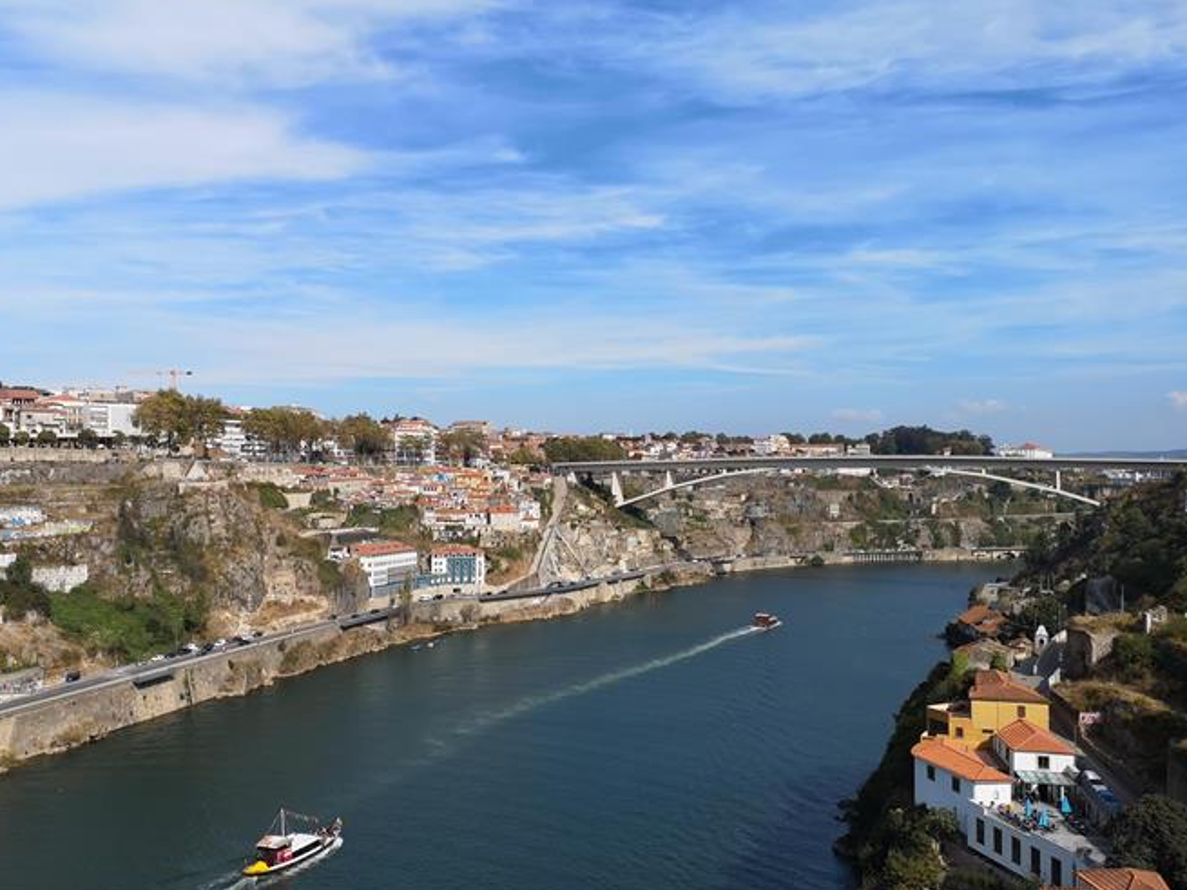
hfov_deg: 55.1
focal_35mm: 33
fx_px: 1131
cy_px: 471
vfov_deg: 42.9
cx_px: 504
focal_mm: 3.95
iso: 50
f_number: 1.8
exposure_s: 1/2725
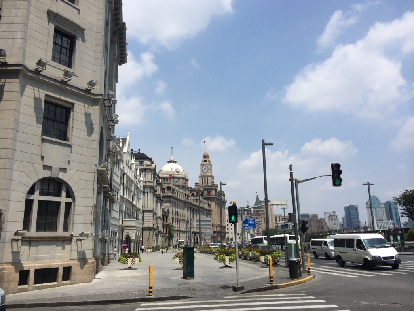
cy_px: 156
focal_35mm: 30
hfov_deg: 60.0
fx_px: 359
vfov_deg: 46.8
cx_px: 207
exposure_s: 1/3731
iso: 40
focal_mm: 4.12
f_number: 2.2
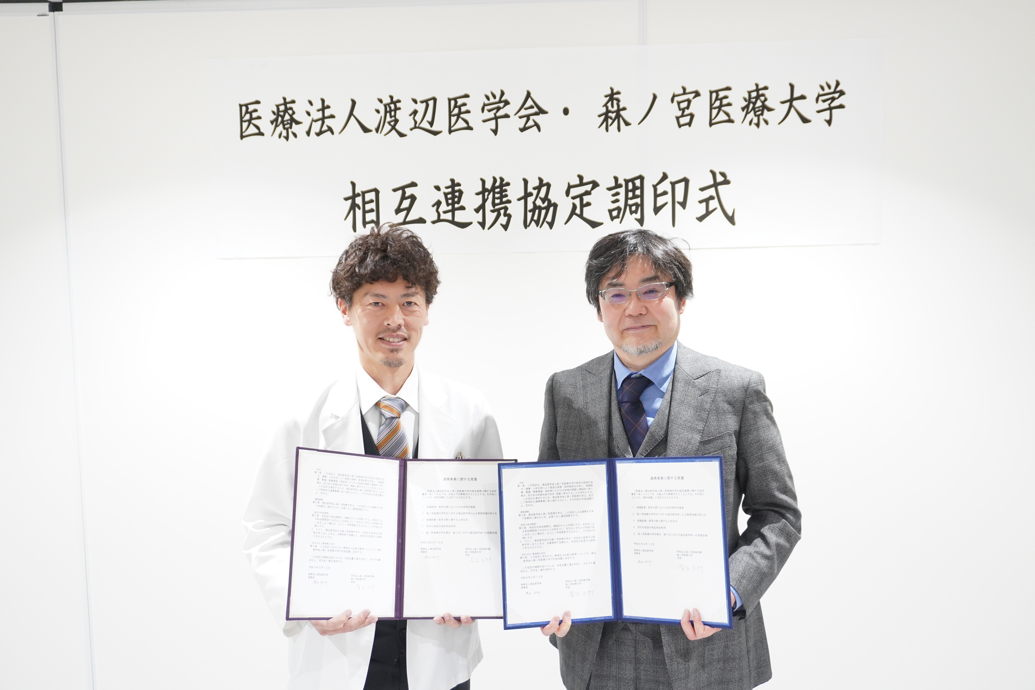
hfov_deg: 59.5
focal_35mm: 32
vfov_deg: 41.7
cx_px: 518
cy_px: 345
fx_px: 906
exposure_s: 1/40
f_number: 4
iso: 800
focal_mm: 21
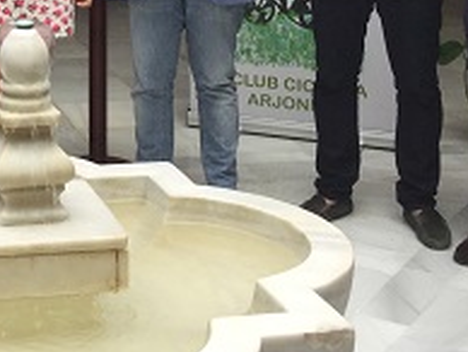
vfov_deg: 14.4
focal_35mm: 99
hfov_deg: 18.8
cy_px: -84
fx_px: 1340
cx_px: -86
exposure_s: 1/50
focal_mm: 3.3
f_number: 2.4
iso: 25
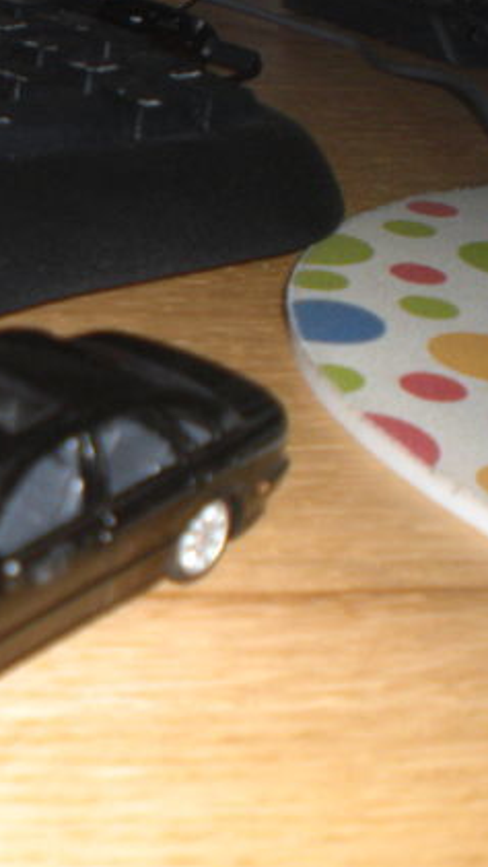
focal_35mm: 63
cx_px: -150
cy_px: 437
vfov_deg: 33.3
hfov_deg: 17.9
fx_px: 1448
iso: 200
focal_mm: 6.3
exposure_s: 1/60
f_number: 3.1
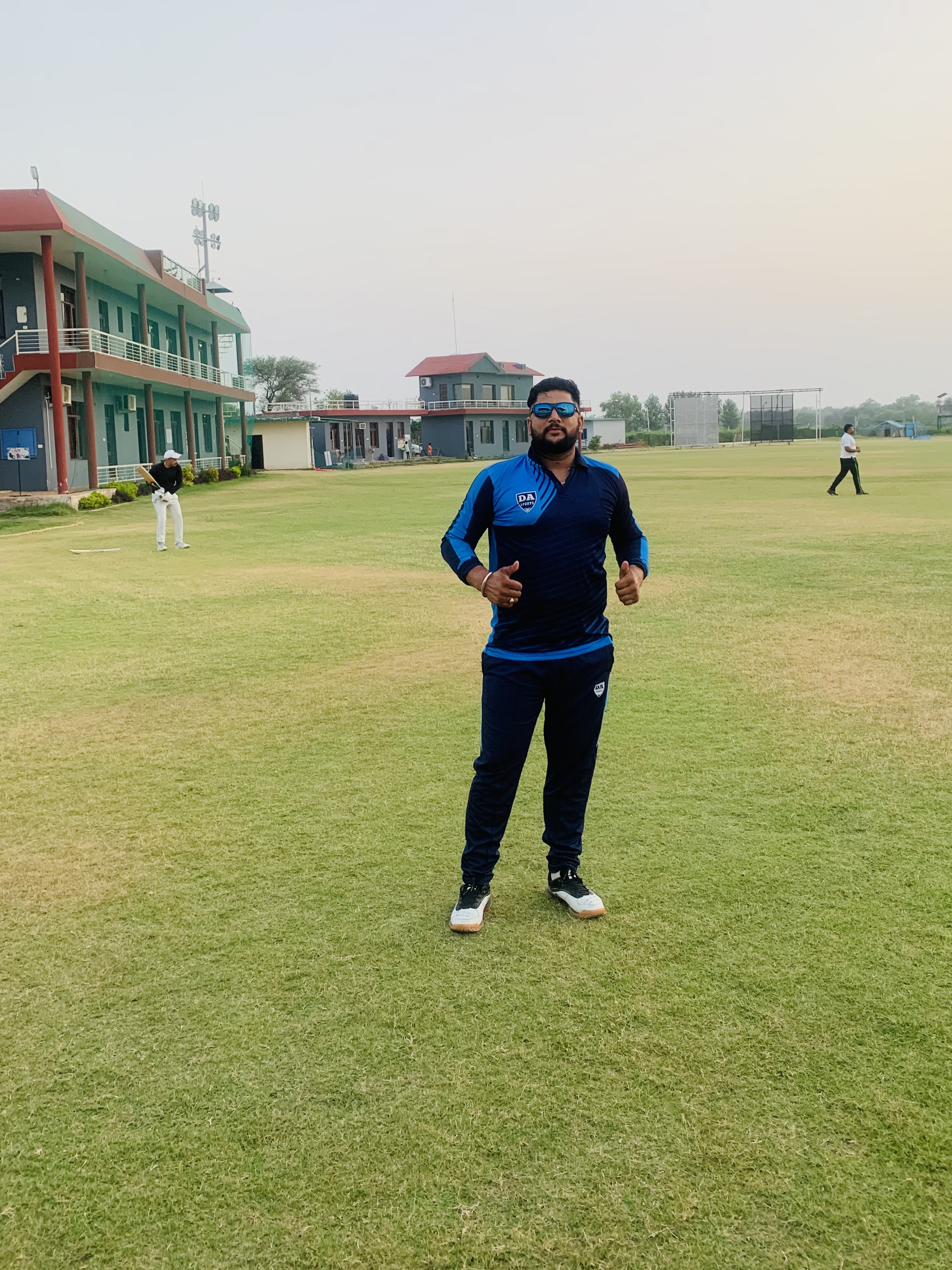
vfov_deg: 59.7
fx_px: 1100
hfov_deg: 46.8
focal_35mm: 30
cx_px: 513
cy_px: 547
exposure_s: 1/121
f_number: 1.8
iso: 64
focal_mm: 4.25
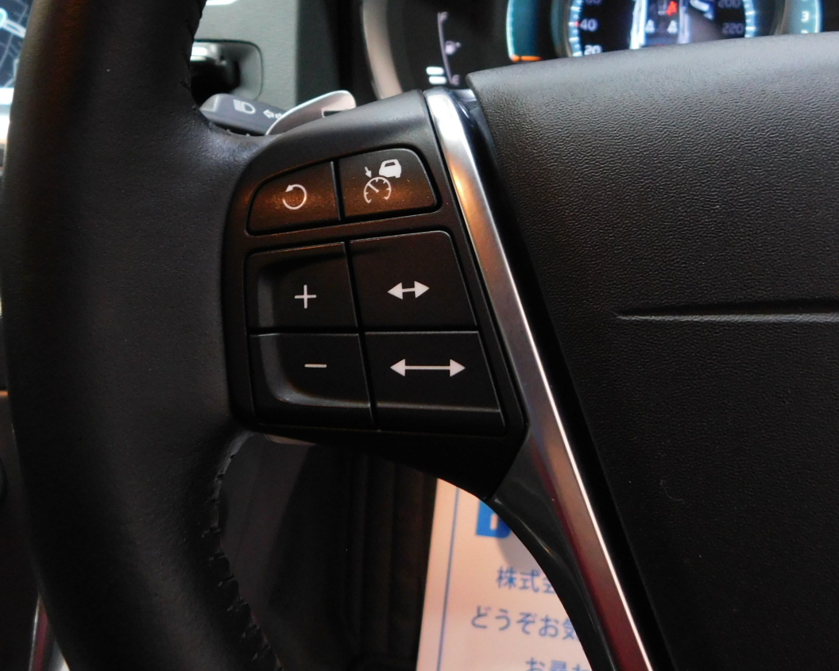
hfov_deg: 52.8
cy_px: 231
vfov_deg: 42.8
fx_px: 844
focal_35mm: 34
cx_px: 421
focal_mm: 4
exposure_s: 1/13
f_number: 3
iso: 400
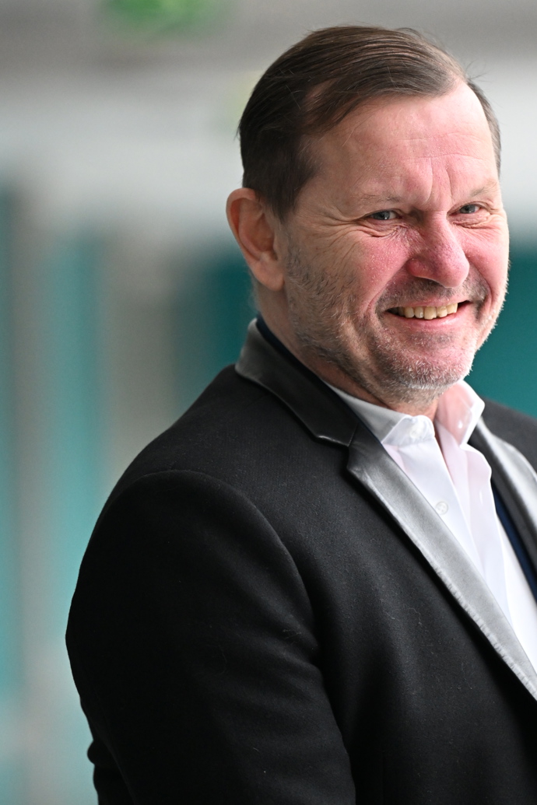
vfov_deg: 6.9
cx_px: 268
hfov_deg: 4.6
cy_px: 402
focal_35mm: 300
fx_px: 6712
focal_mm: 200
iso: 3200
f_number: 2.8
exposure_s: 1/640
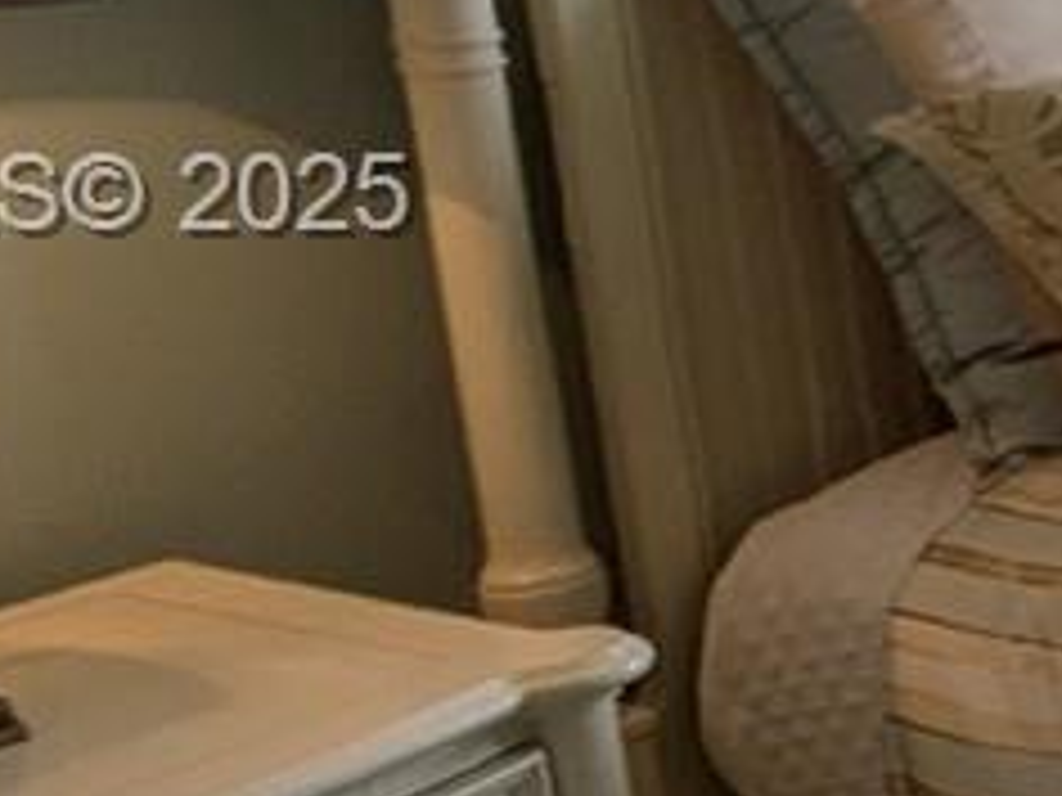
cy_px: 202
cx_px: 2608
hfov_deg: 13.9
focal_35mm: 95
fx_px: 2915
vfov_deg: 15.5
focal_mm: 1.83
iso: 49
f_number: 2.2
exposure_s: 1/175
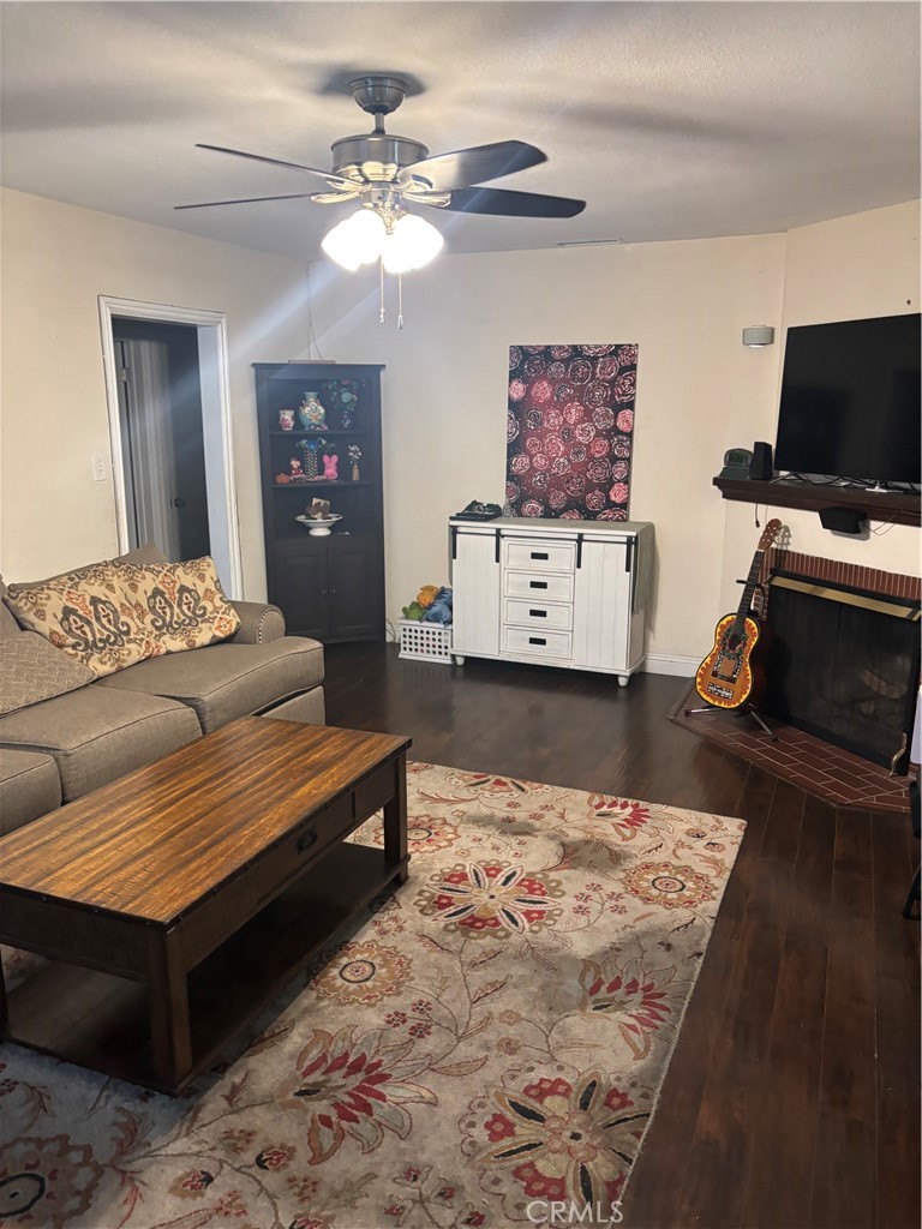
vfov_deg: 67.3
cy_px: 614
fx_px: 923
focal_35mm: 26
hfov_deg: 53.1
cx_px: 461
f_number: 1.6
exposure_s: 1/60
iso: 400
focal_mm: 5.96
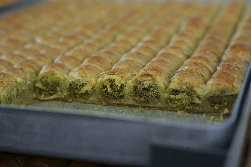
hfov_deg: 28.8
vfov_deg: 19.5
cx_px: 126
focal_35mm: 70
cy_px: 84
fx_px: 488
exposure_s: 1/320
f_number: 4.5
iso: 2500
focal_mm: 70
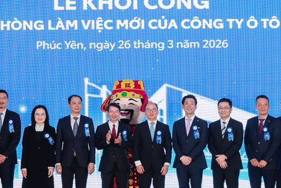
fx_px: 546
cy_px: 99
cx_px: 135
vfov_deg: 19.5
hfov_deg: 28.8
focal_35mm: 70
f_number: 4.5
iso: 320
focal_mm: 46
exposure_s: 1/160
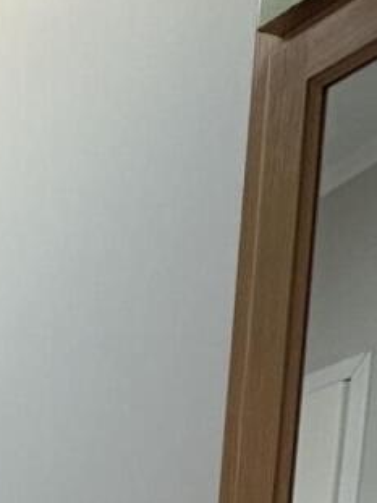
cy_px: 961
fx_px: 1308
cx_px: -545
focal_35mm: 90
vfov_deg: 17.0
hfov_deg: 12.6
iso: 160
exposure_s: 1/60
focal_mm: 2.22
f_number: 2.2
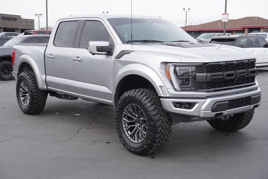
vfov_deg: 28.1
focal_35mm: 48
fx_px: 358
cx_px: 134
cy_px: 90
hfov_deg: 41.1
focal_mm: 32
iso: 100
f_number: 8
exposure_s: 1/100
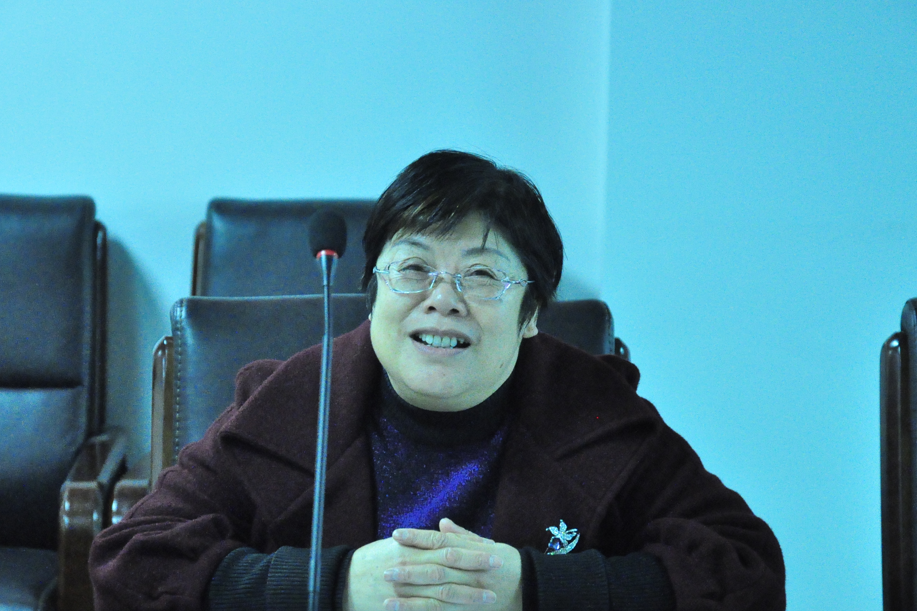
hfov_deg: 14.3
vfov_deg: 9.5
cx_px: 450
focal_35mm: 144
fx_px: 3668
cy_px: 357
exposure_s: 1/45
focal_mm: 80
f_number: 5.3
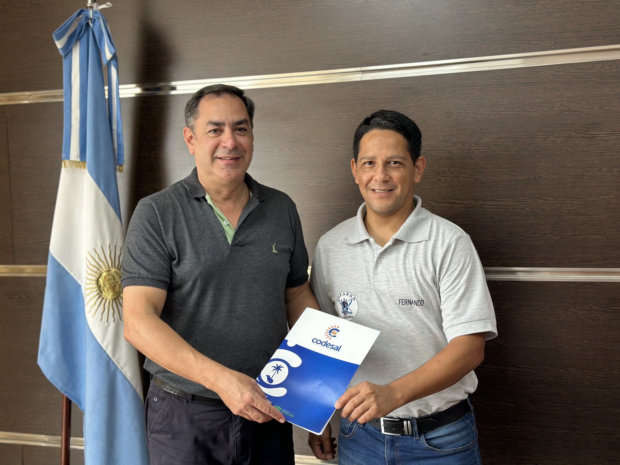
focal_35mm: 48
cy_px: 232
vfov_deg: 30.3
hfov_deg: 39.7
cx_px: 310
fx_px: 860
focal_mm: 6.86
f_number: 1.78
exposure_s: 1/121
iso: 125
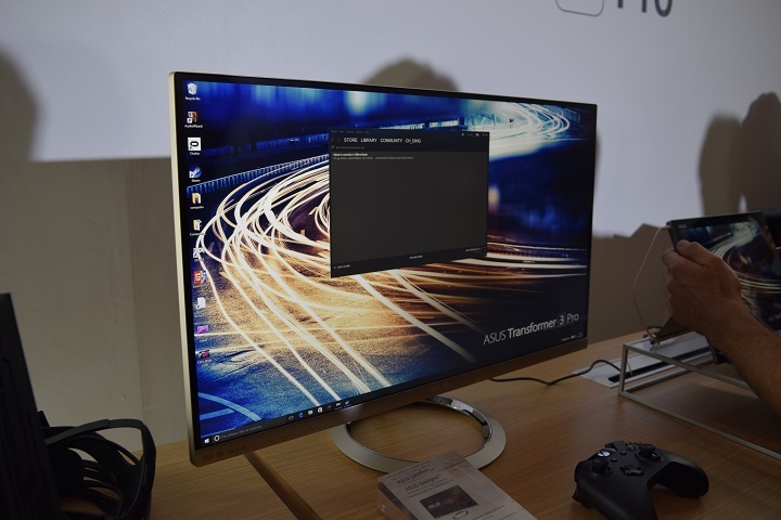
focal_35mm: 30
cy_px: 260
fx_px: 651
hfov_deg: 61.9
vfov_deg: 43.6
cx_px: 390
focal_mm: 20
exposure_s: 1/80
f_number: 4.5
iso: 400
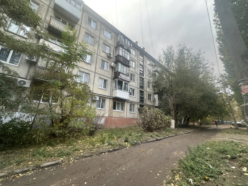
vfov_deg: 85.7
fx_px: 100
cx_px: 124
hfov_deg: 102.1
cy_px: 93
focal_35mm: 14
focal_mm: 2.22
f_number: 2.2
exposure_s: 1/99
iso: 80
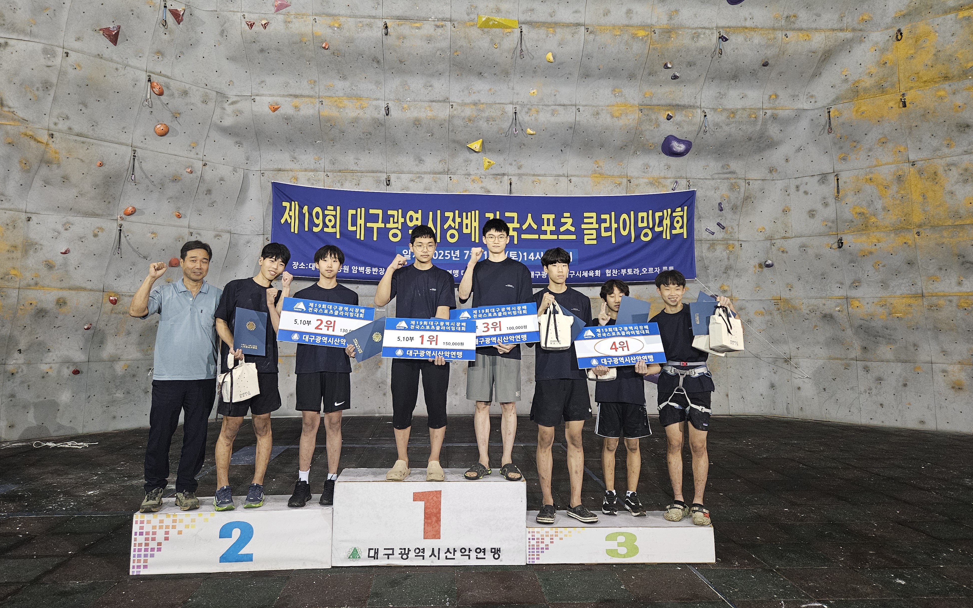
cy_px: 241
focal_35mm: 25
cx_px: 480
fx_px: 663
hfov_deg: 72.5
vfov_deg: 49.0
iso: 640
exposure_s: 1/60
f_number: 1.8
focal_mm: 5.4
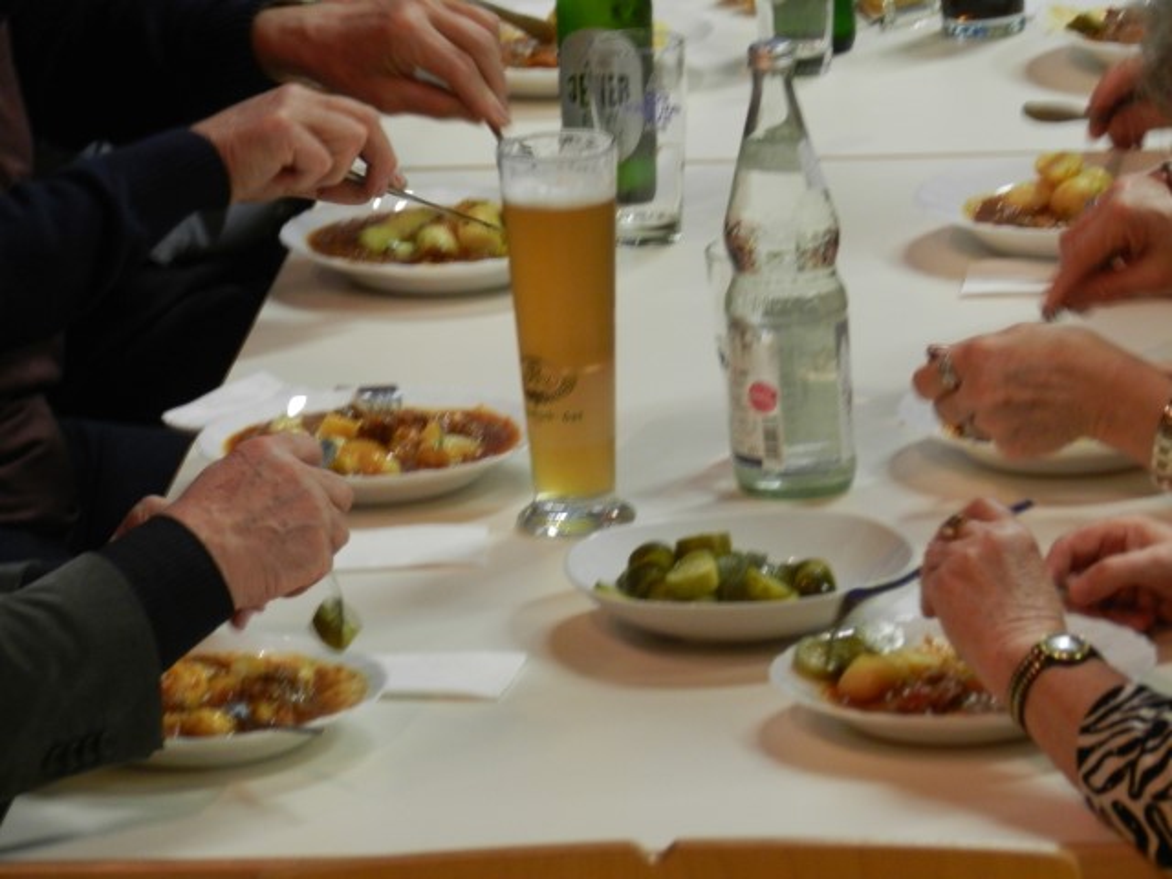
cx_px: 586
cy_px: 440
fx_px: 11511
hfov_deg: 5.8
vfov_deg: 4.4
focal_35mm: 340
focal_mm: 60.5
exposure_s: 1/10
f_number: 5.5
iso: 400
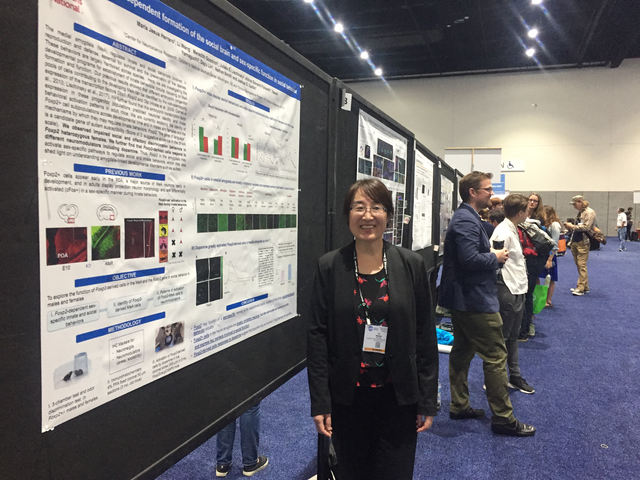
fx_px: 536
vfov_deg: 48.2
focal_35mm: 29
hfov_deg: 61.7
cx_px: 320
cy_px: 240
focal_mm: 4.15
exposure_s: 1/30
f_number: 2.2
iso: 200
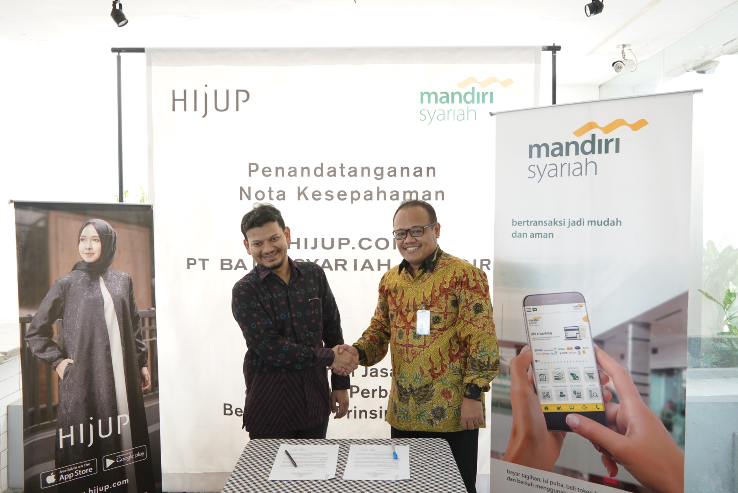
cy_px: 246
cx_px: 369
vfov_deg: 46.5
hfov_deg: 65.4
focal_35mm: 28
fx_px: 574
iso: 1600
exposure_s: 1/125
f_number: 5.6
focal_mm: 28
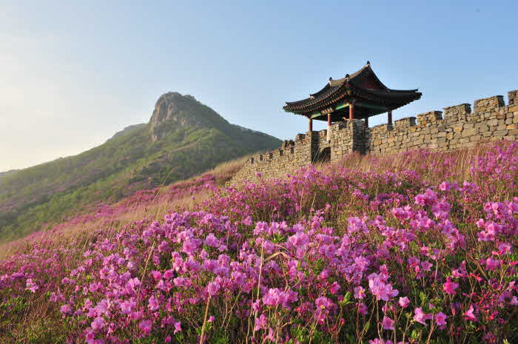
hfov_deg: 58.8
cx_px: 259
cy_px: 172
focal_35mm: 32
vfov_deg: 41.0
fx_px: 460
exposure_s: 1/125
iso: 200
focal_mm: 32
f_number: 11
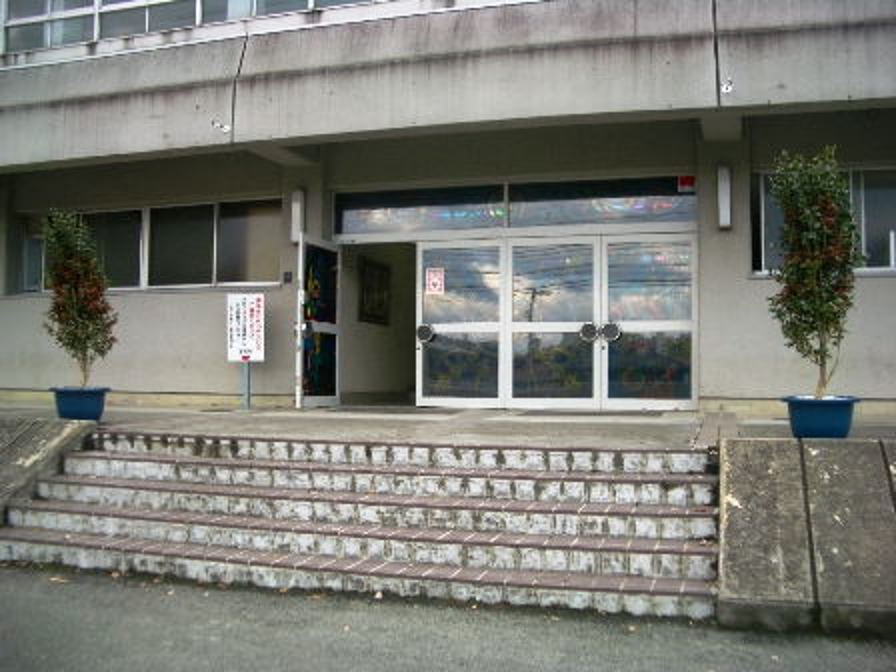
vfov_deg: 40.7
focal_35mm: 35
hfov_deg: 52.6
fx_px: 906
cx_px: 448
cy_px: 336
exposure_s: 1/250
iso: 50
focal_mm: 5.8
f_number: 2.6
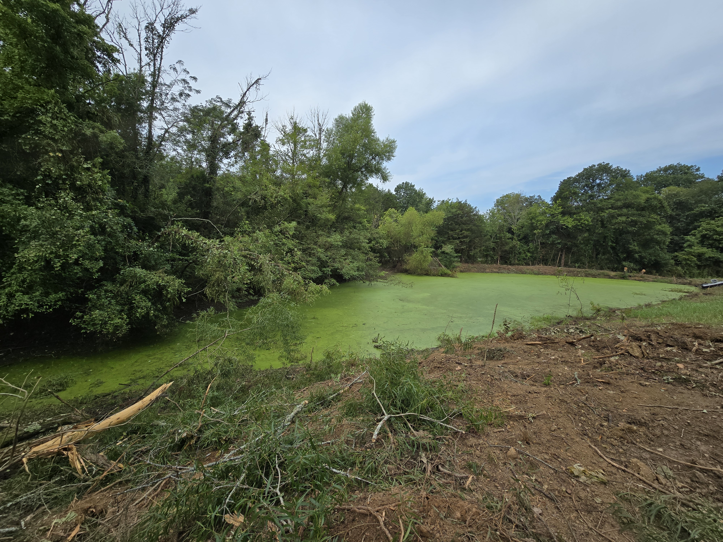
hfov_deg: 106.2
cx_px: 362
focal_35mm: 13
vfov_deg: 89.9
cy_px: 271
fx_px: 272
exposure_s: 1/1414
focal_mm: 2.2
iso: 50
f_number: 2.2
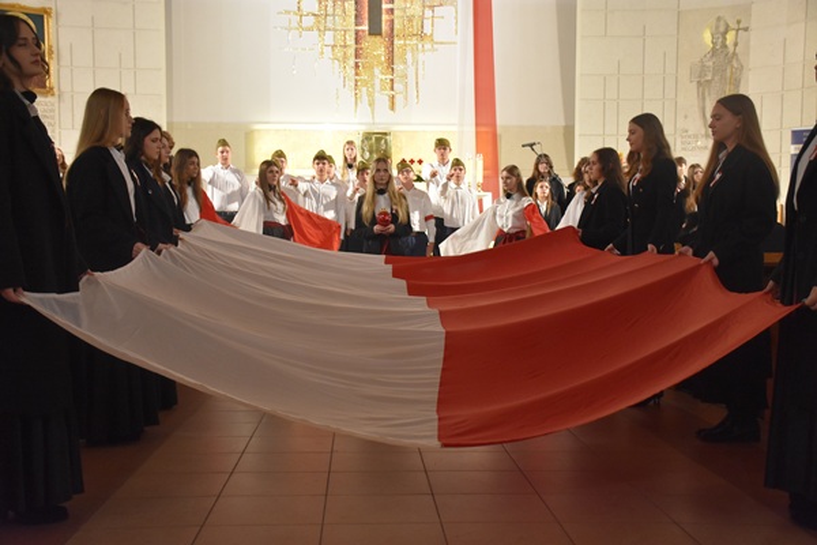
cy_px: 272
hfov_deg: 43.6
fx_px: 1021
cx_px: 408
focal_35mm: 45
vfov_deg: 29.9
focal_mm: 30
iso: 2800
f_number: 4
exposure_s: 1/60
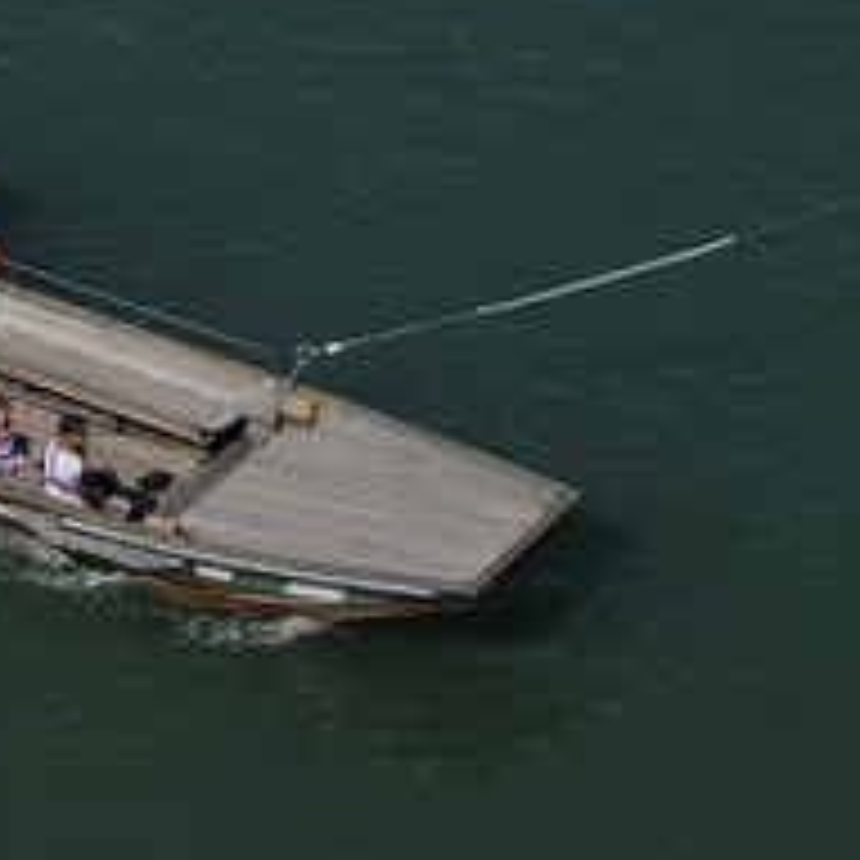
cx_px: -54
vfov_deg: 8.5
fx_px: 5790
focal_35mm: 206
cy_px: 279
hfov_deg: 8.4
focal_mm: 110
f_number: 11
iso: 200
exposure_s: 1/320
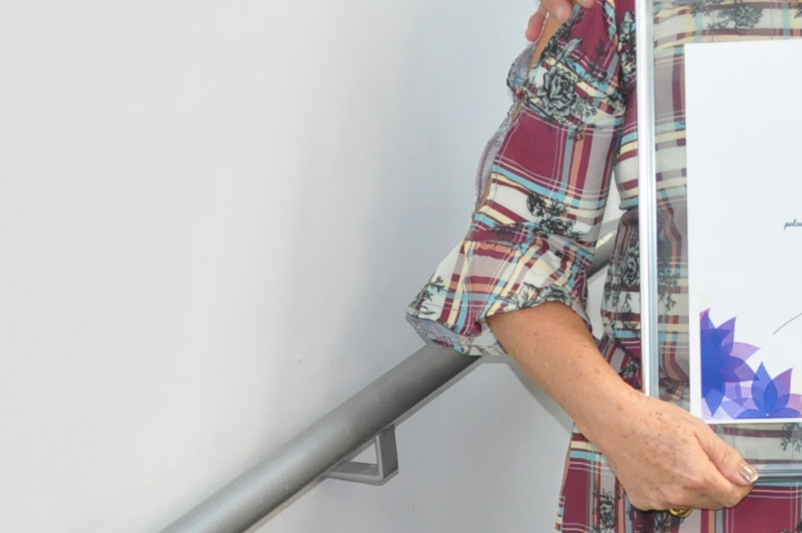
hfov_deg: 16.1
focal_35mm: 123
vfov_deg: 10.9
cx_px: 923
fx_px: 2737
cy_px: -102
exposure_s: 1/80
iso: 2000
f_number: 5
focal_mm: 32
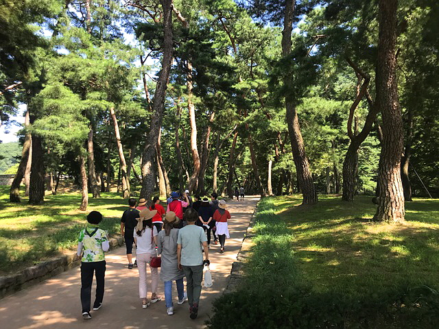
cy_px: 164
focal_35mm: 28
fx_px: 355
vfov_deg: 49.7
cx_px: 220
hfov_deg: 63.4
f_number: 1.8
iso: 20
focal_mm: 3.99
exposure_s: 1/354
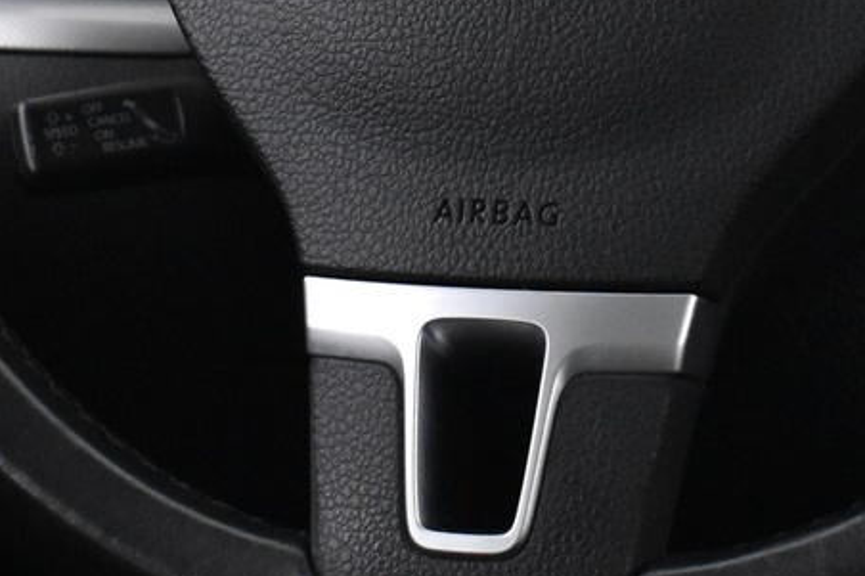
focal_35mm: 167
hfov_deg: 12.3
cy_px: -170
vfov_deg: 8.1
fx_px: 4006
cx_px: 492
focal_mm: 31
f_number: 4.2
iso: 3200
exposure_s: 1/30
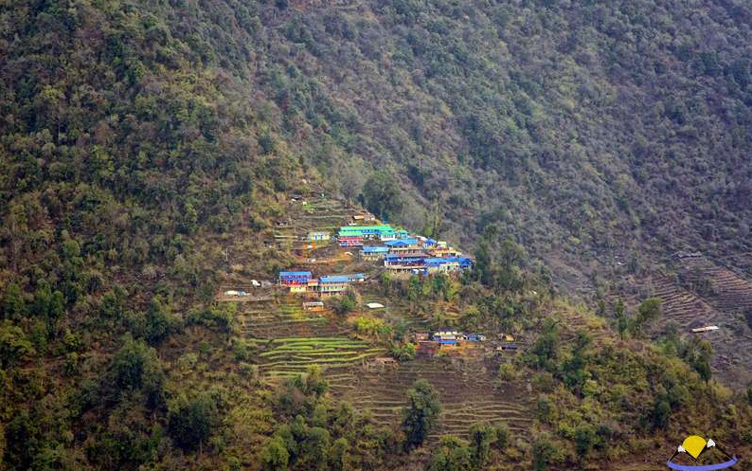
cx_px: 378
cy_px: 245
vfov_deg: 8.1
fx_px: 3312
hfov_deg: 13.0
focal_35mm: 162
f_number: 7.1
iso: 1600
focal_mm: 105
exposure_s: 1/40
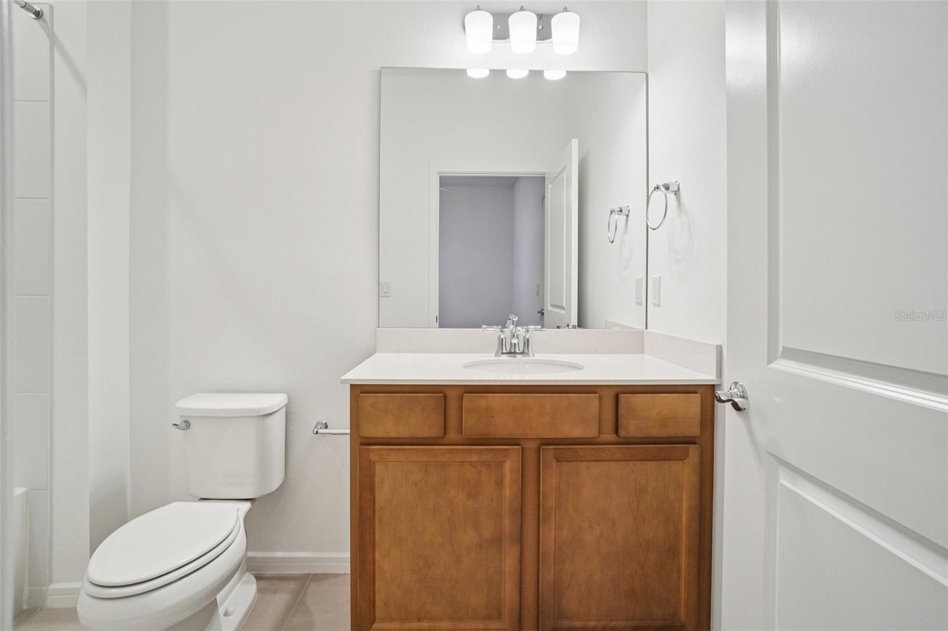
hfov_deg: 95.0
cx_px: 474
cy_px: 316
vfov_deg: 72.0
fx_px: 434
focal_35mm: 16
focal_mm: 11
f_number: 8
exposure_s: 1/30
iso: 500
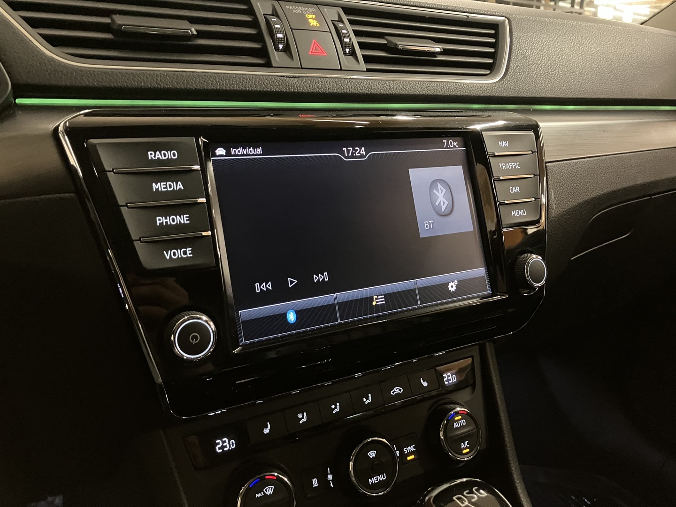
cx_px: 338
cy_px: 254
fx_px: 547
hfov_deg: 63.4
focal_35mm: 28
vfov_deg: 49.7
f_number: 1.8
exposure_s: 1/19
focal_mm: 3.99
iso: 640
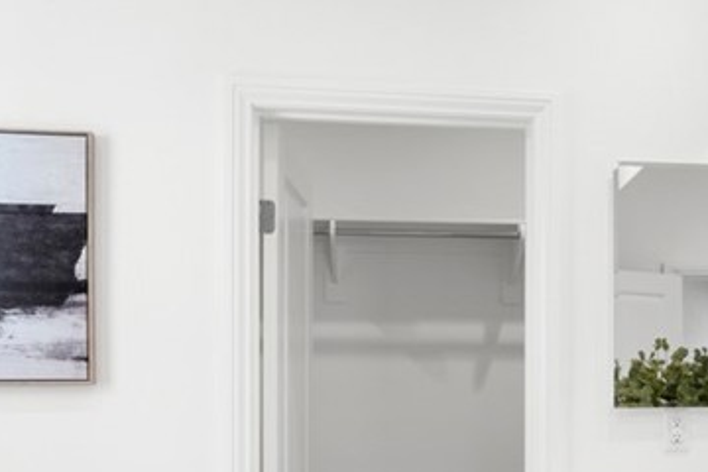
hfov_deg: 35.4
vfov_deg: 24.3
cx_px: 590
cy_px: 431
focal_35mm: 54
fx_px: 1062
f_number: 9
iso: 200
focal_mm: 19
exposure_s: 1/10
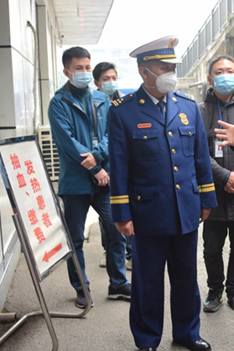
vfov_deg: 36.3
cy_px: 177
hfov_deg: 24.0
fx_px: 537
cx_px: 205
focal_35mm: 55
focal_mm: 24
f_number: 4
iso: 640
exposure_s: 1/40
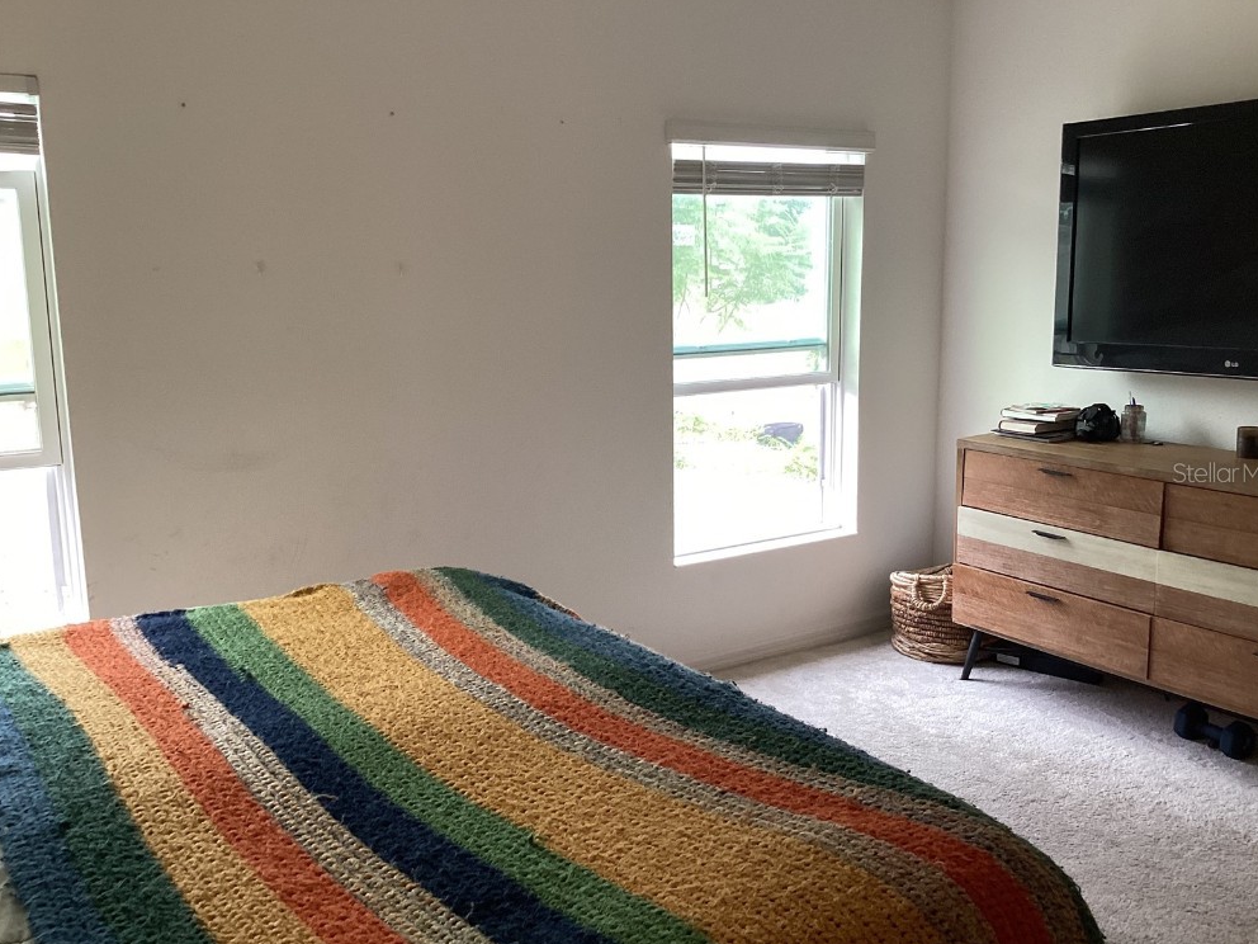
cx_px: 643
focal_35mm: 32
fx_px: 1163
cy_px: 472
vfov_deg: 44.2
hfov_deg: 56.8
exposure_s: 1/60
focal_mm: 3.3
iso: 80
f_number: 2.4
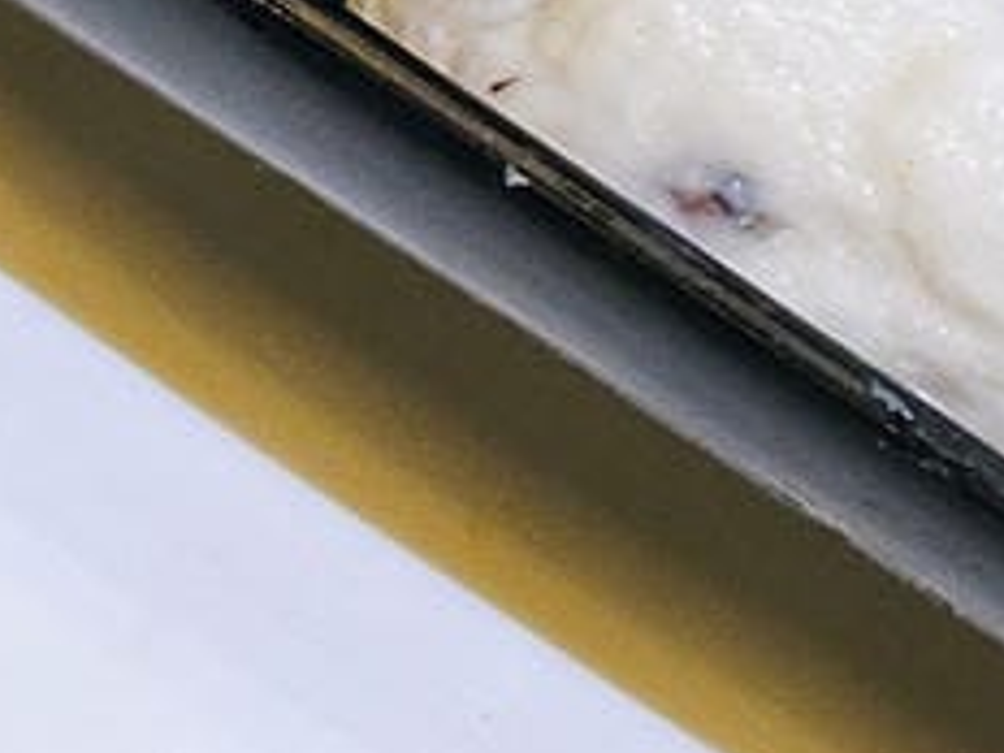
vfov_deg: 5.9
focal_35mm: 248
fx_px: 7193
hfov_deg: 7.9
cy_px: -247
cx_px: 1225
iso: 250
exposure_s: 1/60
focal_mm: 6.86
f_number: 1.78
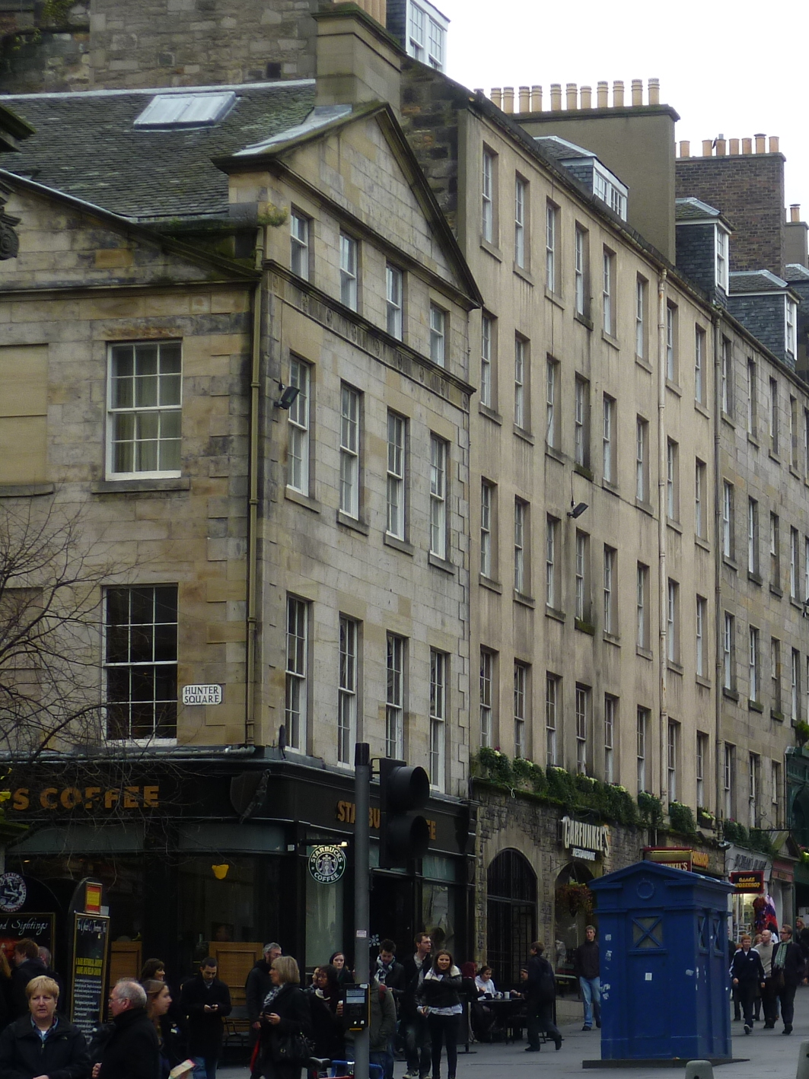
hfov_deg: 12.1
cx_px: 828
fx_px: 3772
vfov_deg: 16.3
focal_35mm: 121
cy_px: 572
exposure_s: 1/100
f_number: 4.3
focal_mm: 12
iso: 80
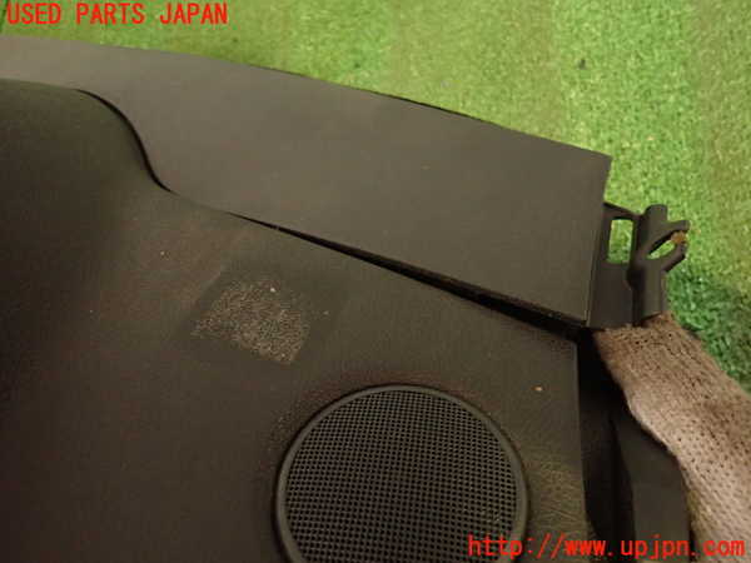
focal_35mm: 25
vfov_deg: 54.9
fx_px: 542
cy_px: 282
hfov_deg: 69.4
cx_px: 376
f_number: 2
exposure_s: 1/30
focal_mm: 4.5
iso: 640
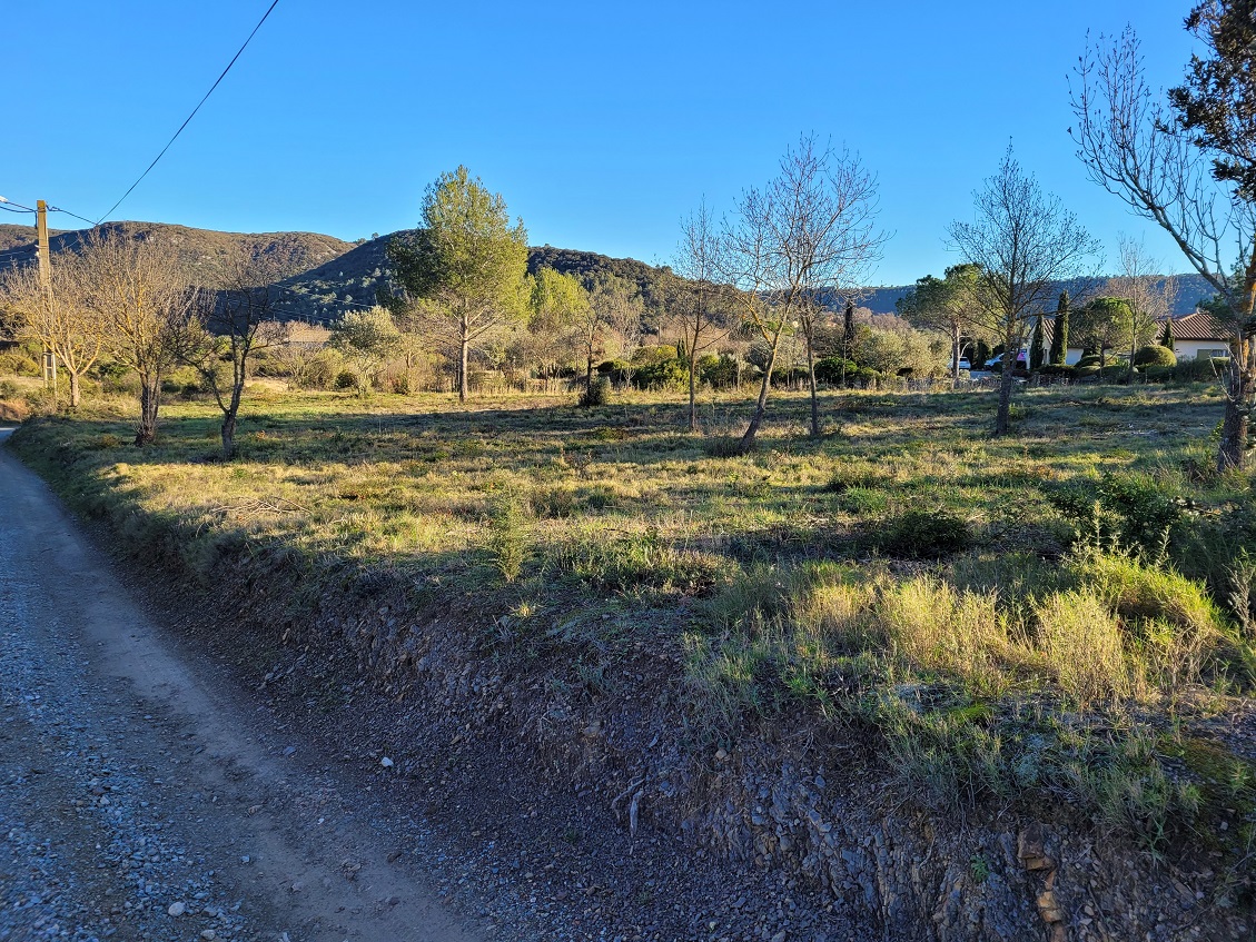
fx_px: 943
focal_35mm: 26
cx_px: 628
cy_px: 471
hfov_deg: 67.3
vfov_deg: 53.1
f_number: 1.8
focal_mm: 5.4
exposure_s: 1/823
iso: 40
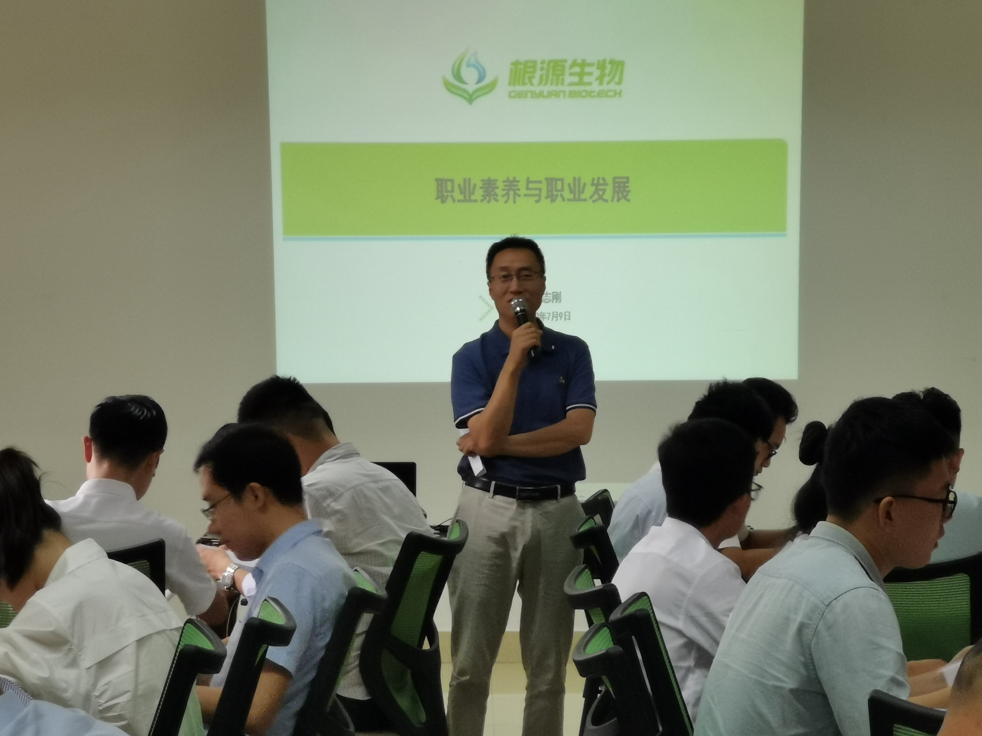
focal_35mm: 144
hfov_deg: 13.7
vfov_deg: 10.3
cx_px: 491
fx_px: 4085
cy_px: 368
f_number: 2.4
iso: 125
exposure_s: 1/33.3
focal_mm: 7.48
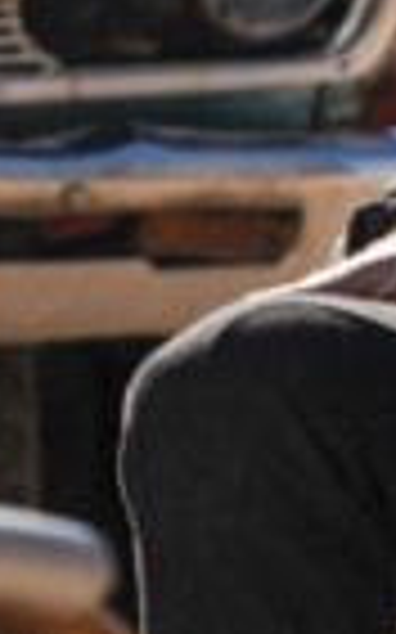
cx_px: 18
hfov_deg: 1.9
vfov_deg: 3.1
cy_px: 115
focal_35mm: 680
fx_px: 11754
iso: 100
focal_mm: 92
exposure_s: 1/800
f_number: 5
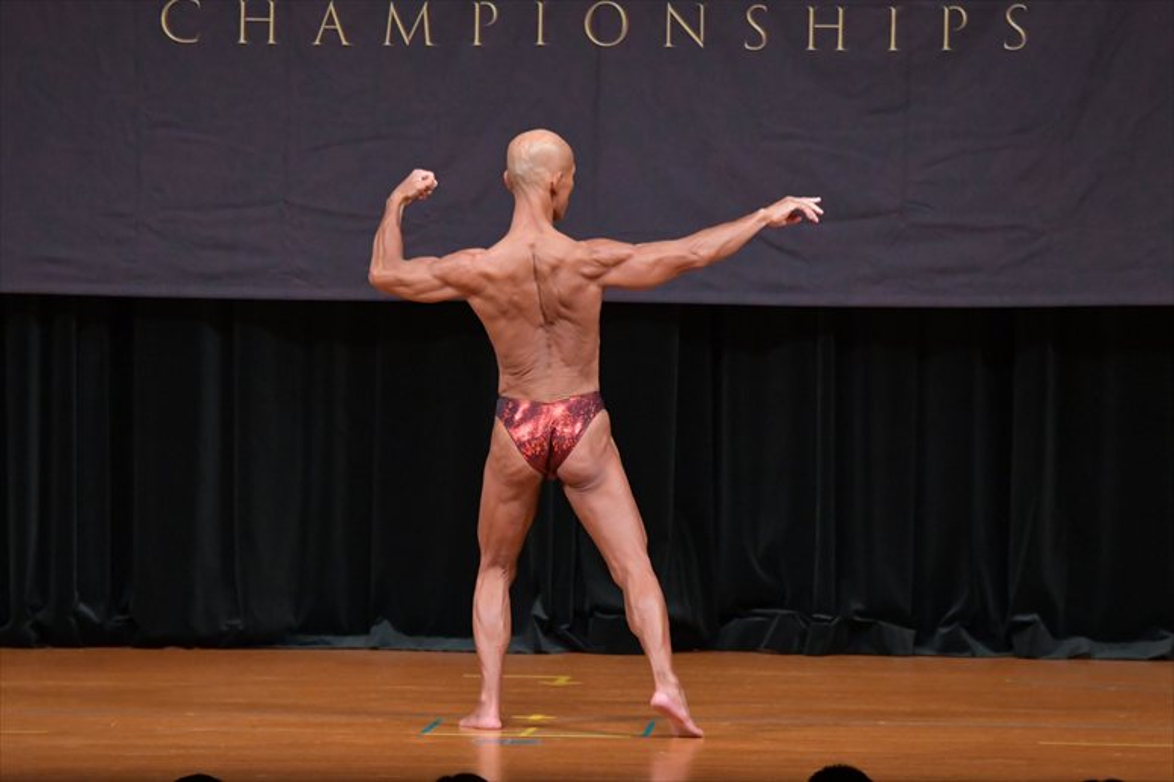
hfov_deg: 8.1
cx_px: 587
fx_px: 8312
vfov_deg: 5.4
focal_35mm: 255
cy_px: 391
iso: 5000
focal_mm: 170
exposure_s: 1/400
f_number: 5.6
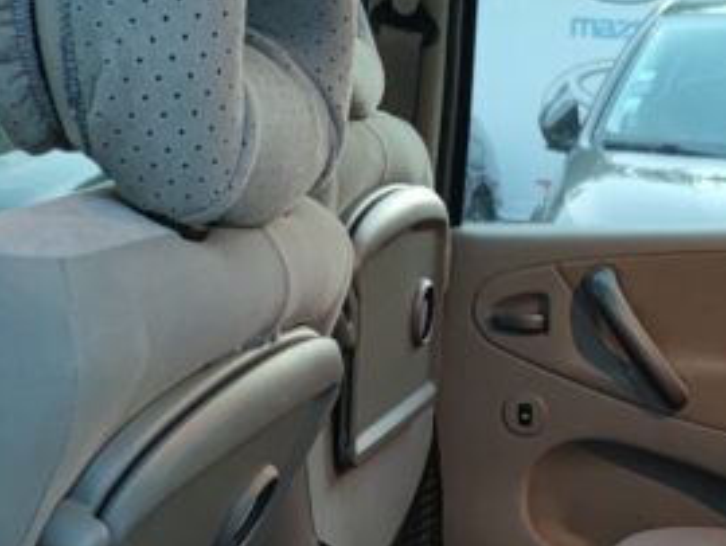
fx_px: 1490
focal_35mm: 71
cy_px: 670
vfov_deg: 19.4
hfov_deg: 26.0
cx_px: 723
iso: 1190
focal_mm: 6.72
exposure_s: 1/47
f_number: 1.69
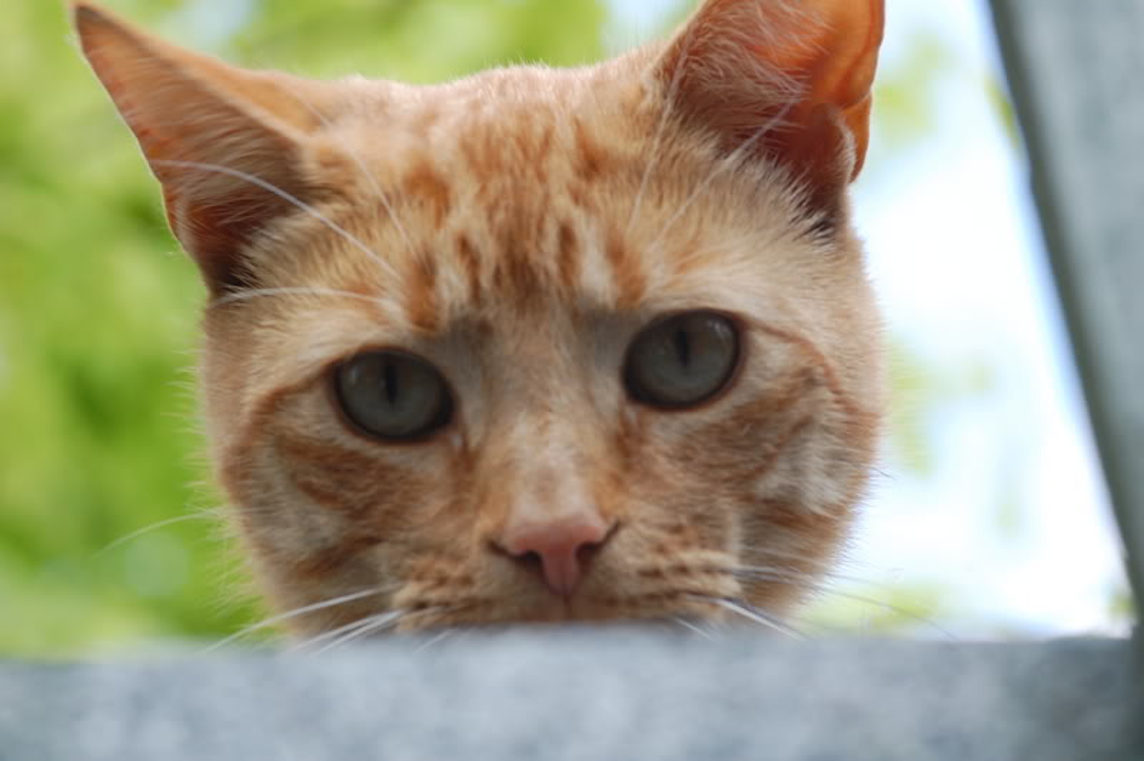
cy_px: 380
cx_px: 572
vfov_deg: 8.7
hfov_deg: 13.1
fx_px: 5001
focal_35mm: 158
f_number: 7.1
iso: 400
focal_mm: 105
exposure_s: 1/125
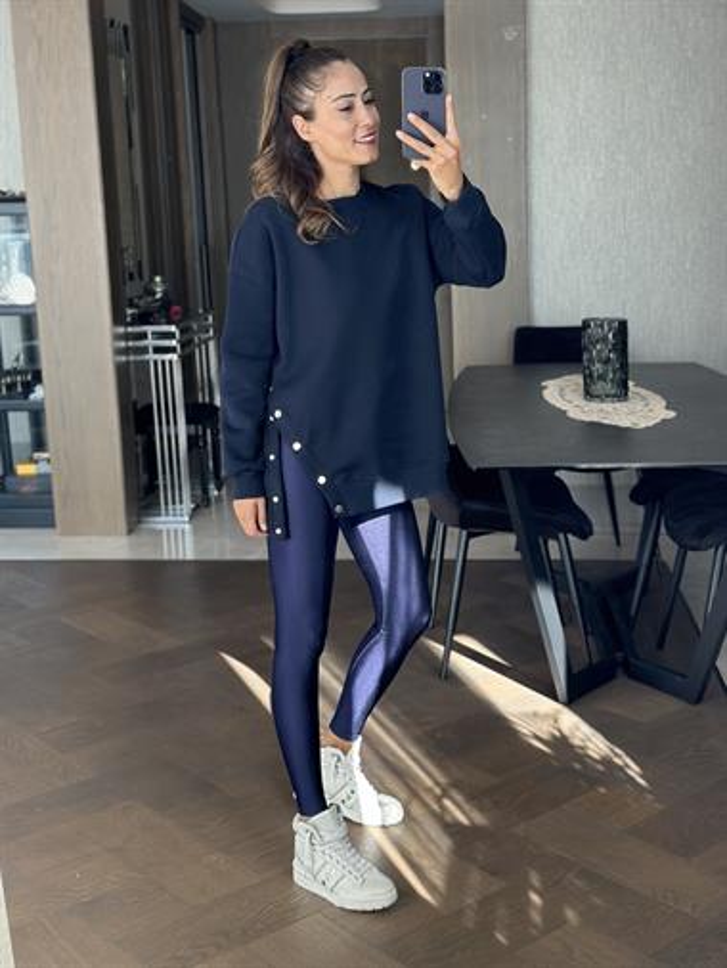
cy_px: 484
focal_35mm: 48
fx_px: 1343
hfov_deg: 30.3
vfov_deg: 39.6
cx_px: 364
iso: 80
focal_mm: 6.86
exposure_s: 1/199
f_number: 1.78
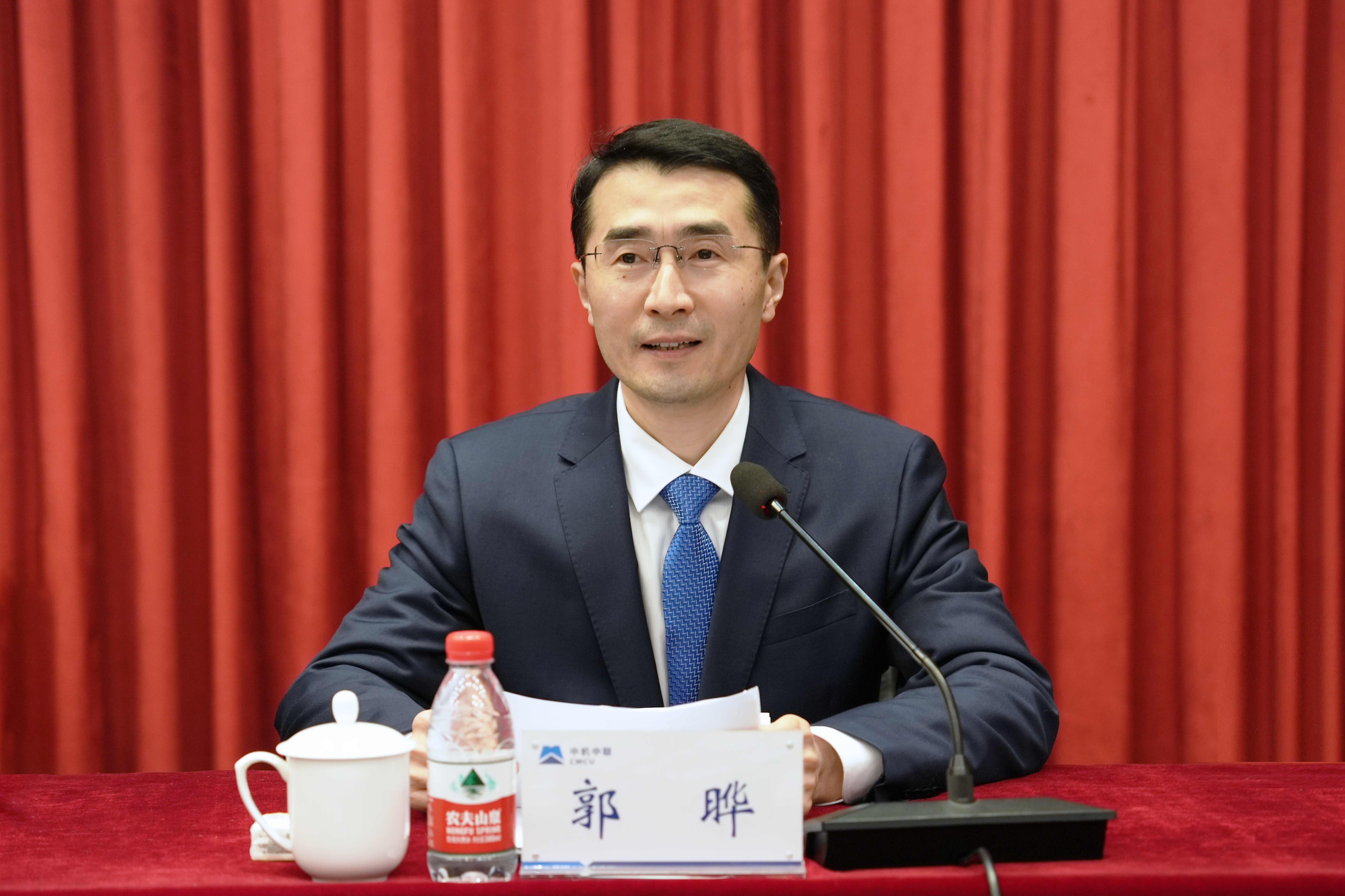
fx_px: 2167
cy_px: 448
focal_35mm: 58
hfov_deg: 34.5
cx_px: 672
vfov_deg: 23.4
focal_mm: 58
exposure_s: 1/60
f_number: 2.8
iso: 250
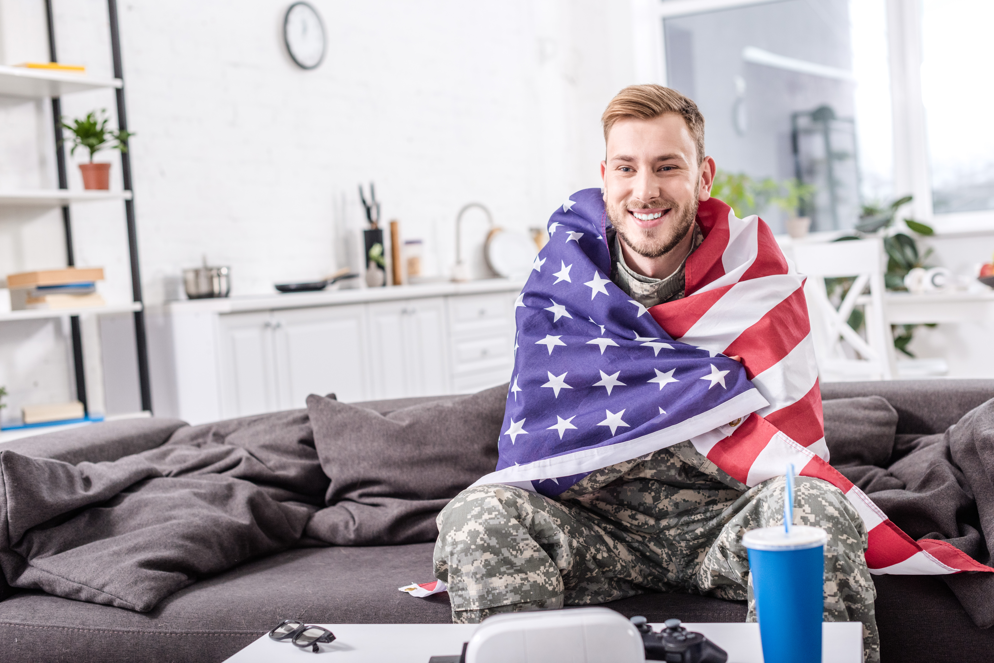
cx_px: 497
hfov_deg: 39.6
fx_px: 1381
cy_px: 332
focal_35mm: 50
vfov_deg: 27.0
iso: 500
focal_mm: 50
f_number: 3.5
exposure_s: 1/250
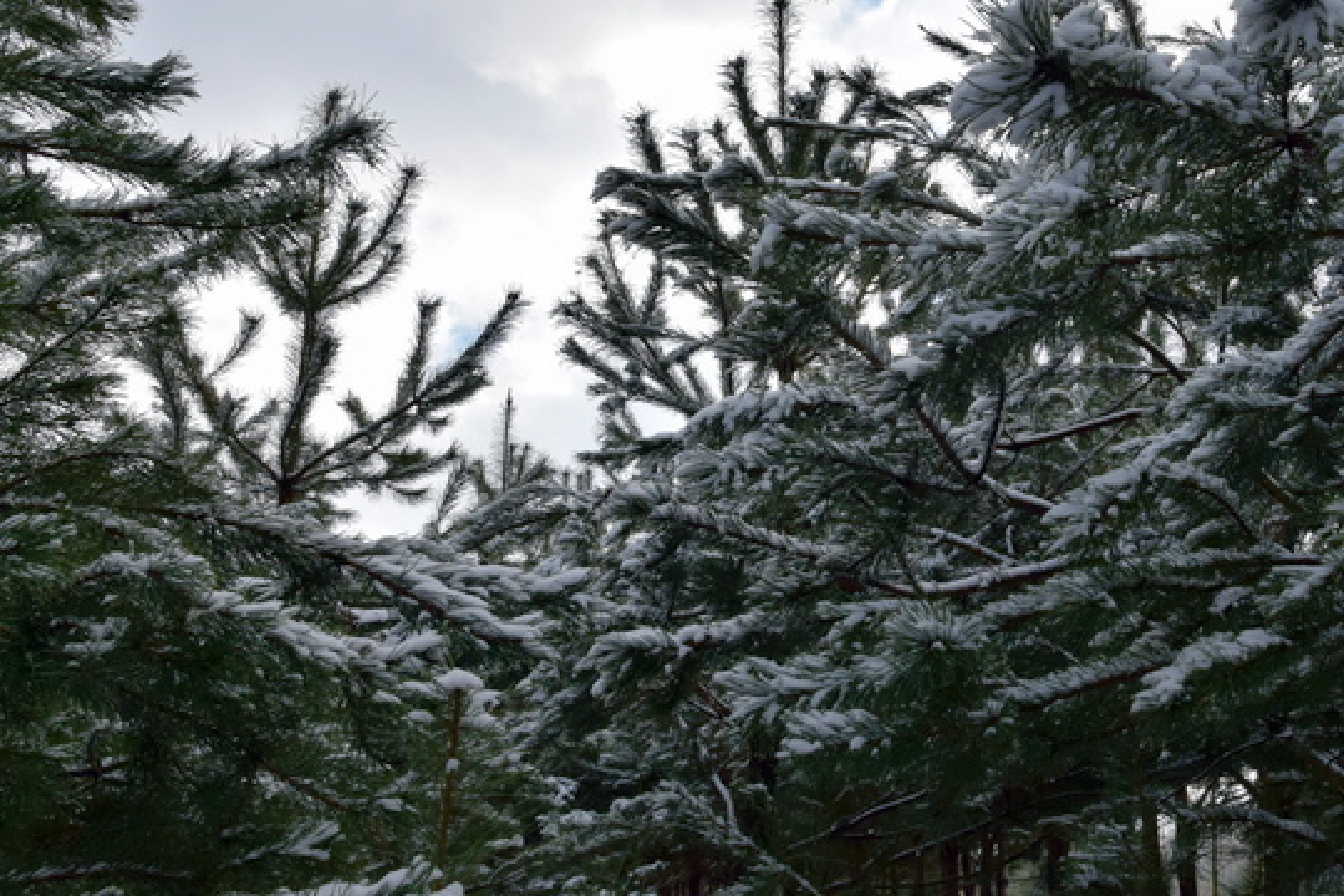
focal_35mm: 40
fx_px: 1493
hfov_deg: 47.6
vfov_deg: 33.2
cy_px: 338
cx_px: 903
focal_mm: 18
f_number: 11
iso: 320
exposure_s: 1/500
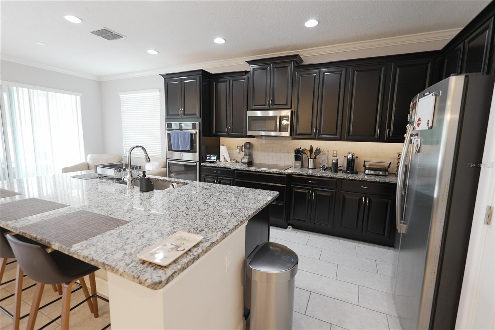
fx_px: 220
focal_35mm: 16
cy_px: 165
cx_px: 248
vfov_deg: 73.8
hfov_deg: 96.7
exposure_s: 1/30
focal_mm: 11
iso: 320
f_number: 1.8
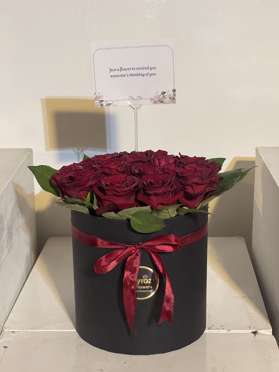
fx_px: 688
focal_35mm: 64
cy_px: 186
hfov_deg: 22.9
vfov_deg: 30.3
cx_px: 140
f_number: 2.2
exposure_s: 1/50
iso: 250
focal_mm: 7.5
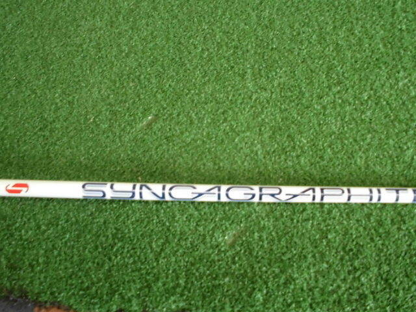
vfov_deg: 48.2
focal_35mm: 29
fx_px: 349
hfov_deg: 61.7
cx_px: 208
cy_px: 156
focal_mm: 5.3
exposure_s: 1/30
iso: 400
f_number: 3.7
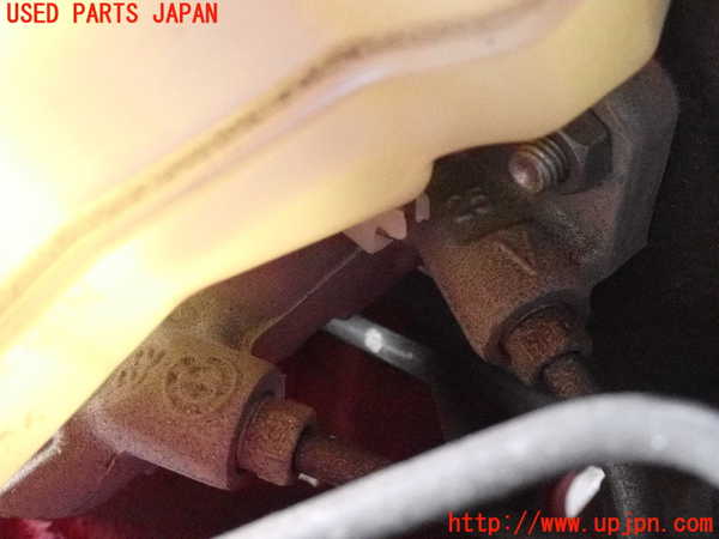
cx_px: 360
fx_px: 914
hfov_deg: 42.9
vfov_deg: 32.9
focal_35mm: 44
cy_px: 270
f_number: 2.9
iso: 5000
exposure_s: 1/125
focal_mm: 7.84
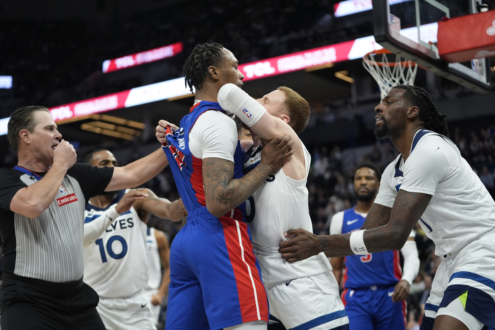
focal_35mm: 70
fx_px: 962
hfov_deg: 28.8
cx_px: 248
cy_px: 165
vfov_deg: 19.5
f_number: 2.8
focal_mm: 70
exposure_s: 1/1000
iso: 2000
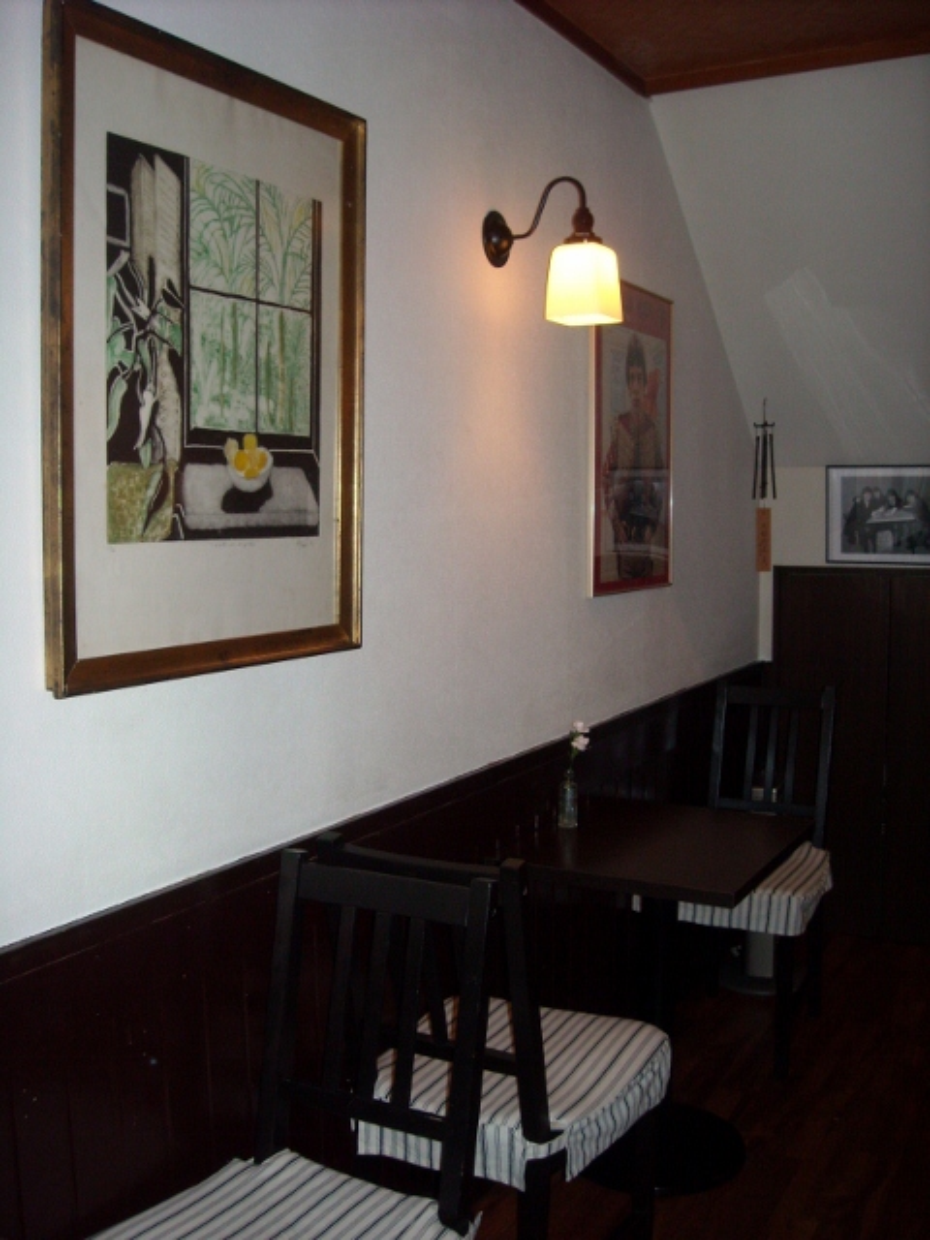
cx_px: 465
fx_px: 1254
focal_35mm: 35
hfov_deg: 40.7
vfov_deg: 52.6
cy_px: 620
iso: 200
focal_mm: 5.7
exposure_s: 1/60
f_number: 2.8
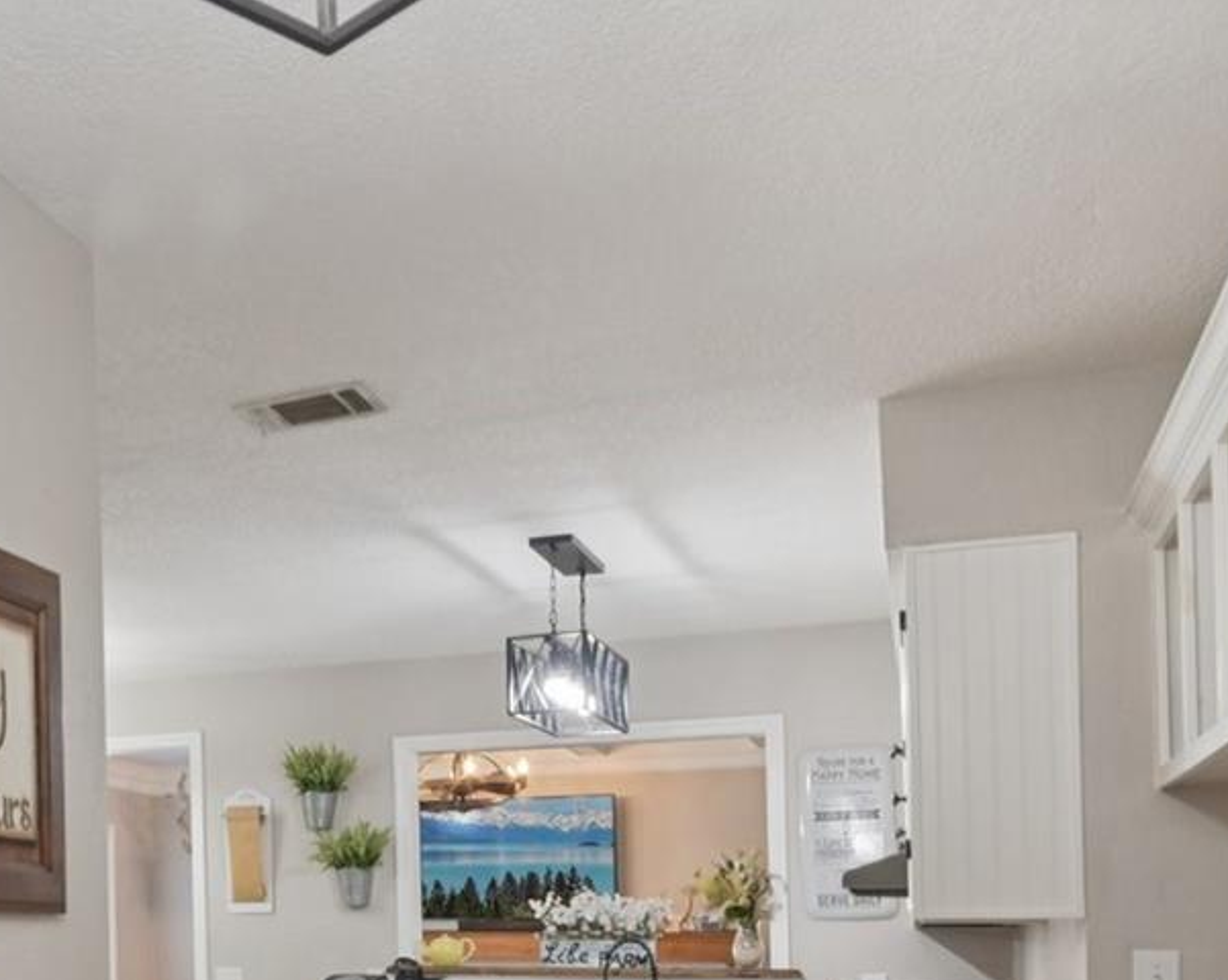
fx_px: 1453
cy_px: 956
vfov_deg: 34.3
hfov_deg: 40.3
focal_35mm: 40
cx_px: 6
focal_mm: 16
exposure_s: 1/13
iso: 400
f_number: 8
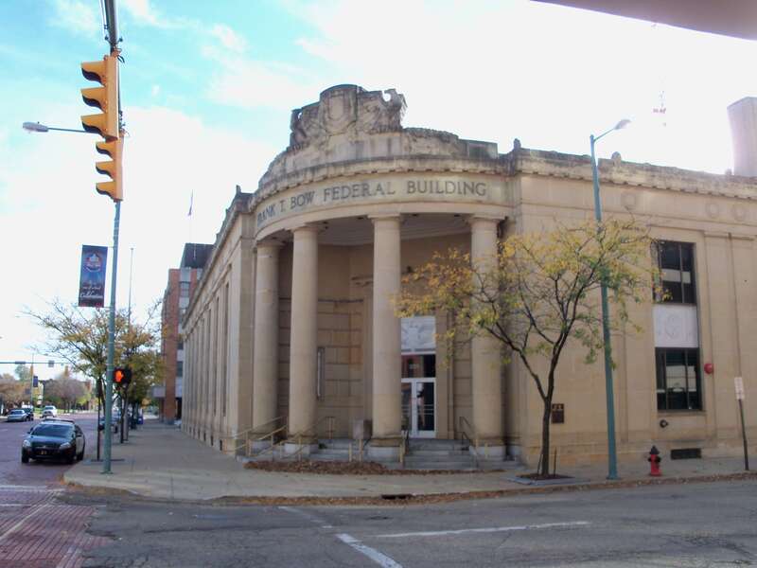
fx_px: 765
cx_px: 378
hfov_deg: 52.6
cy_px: 284
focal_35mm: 35
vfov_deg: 40.7
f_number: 3
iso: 80
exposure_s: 1/320
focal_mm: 6.3
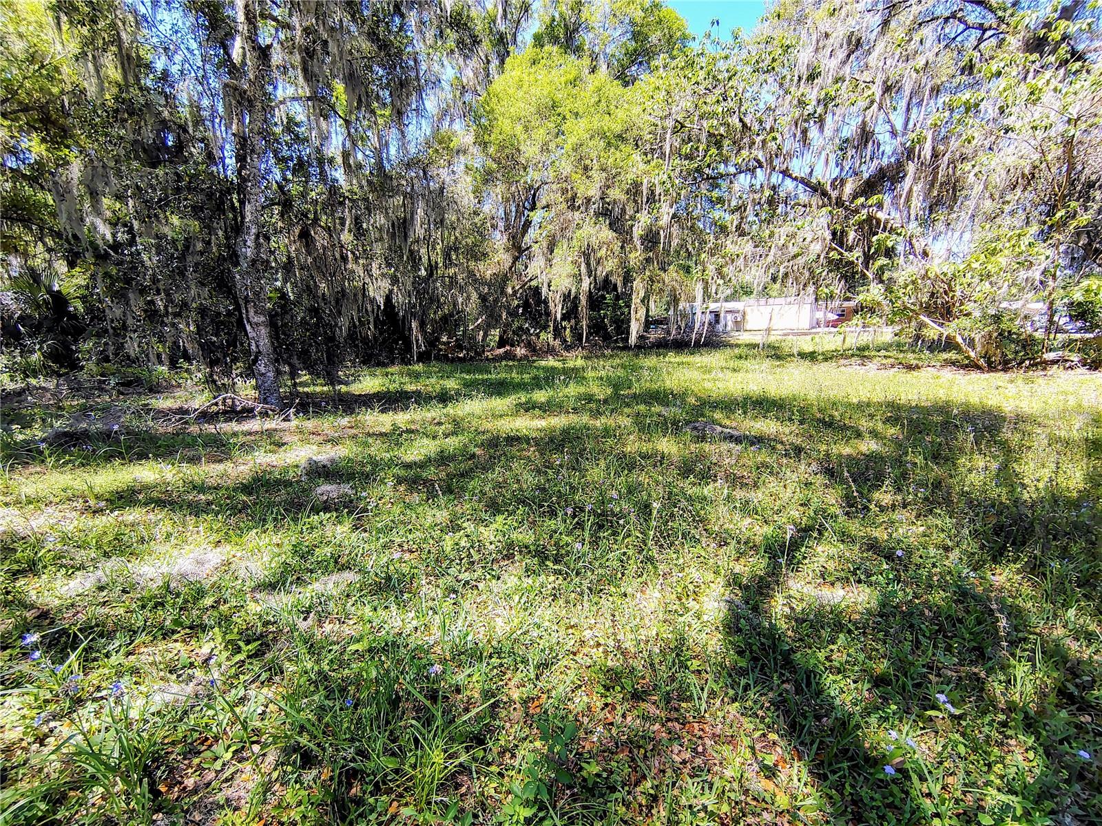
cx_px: 551
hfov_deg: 94.5
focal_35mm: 16
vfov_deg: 78.1
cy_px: 413
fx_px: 509
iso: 100
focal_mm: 2.13
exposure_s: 1/221
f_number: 2.2
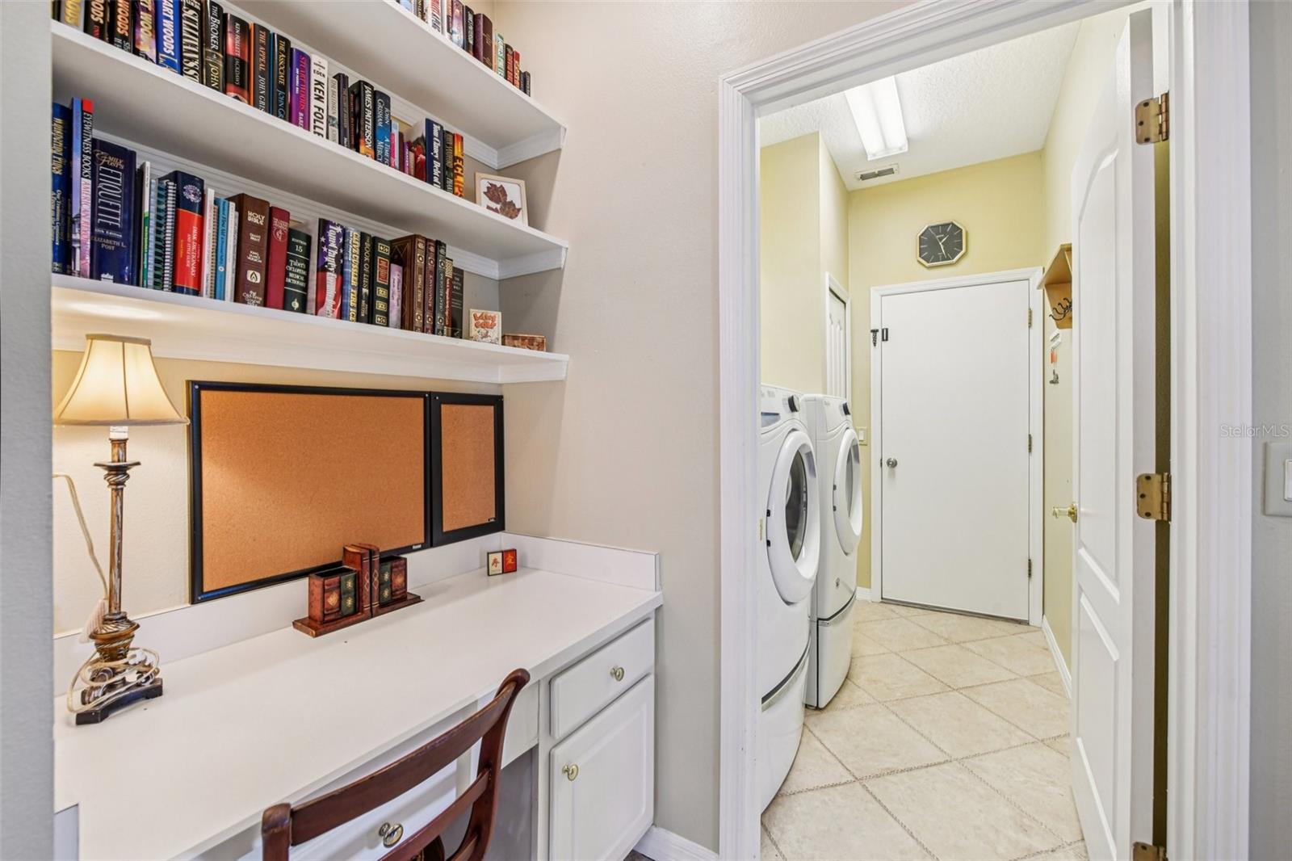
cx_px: 646
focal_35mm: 14
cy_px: 430
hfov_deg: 104.3
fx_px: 502
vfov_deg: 81.2
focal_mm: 14
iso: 400
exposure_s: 1/15
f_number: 8
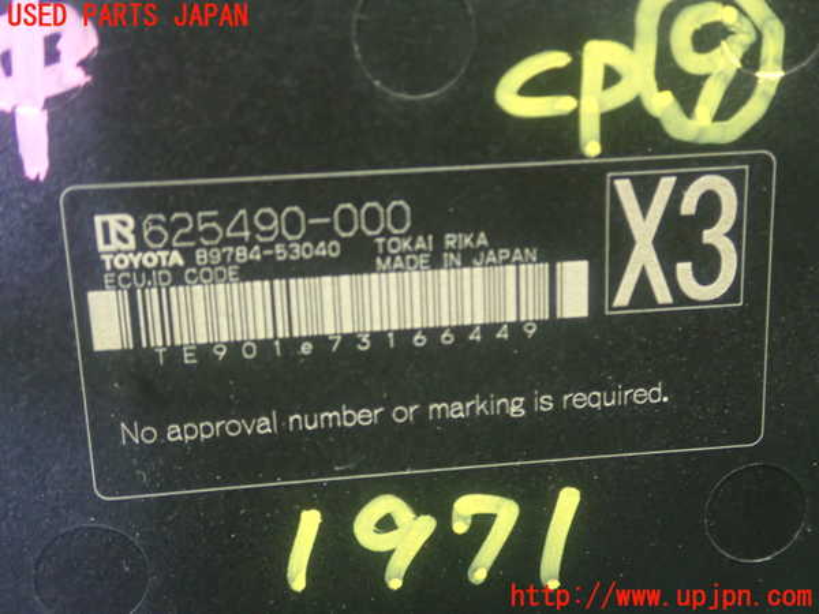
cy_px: 307
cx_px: 410
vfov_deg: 32.9
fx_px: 1041
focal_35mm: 44
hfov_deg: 42.9
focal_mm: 7.84
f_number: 2.9
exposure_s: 1/30
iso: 800
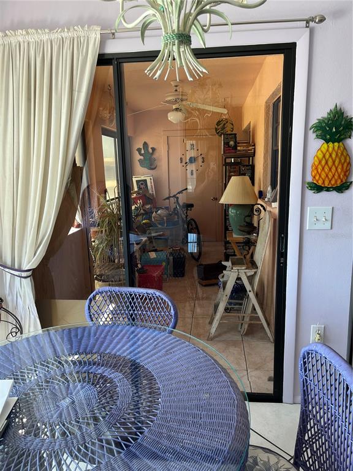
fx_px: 354
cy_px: 236
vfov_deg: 67.3
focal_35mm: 26
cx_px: 176
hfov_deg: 53.1
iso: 80
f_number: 1.6
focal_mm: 5.1
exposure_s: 1/120
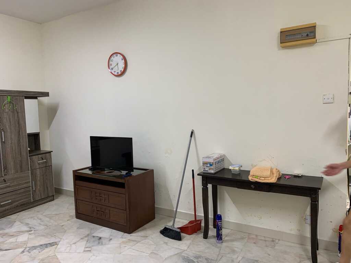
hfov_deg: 67.3
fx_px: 264
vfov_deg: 53.1
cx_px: 176
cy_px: 132
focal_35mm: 26
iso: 160
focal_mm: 4.25
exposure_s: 1/60
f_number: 1.8
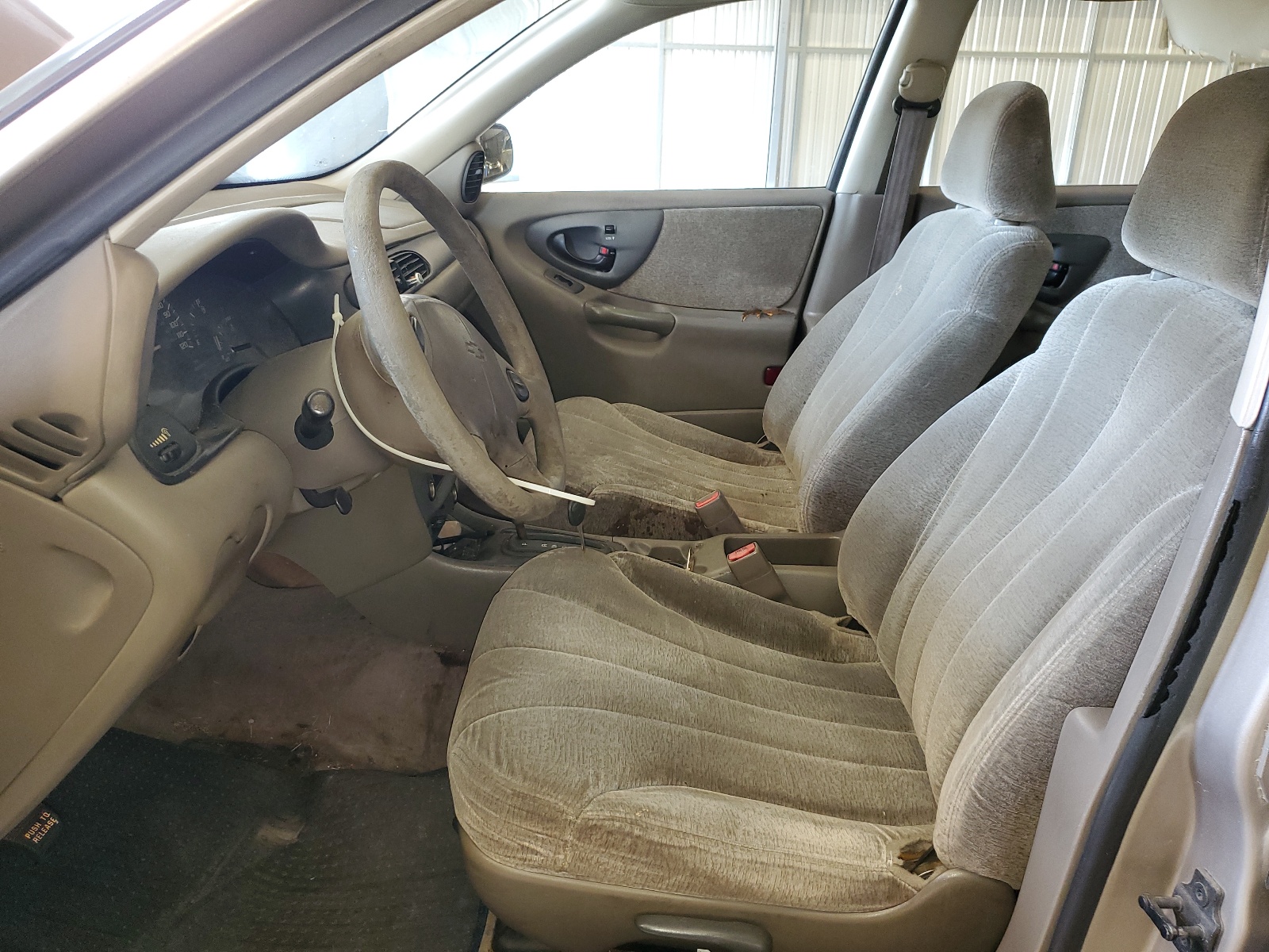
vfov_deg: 53.1
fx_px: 953
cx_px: 634
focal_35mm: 26
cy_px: 476
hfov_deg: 67.3
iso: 97
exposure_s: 1/30
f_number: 1.5
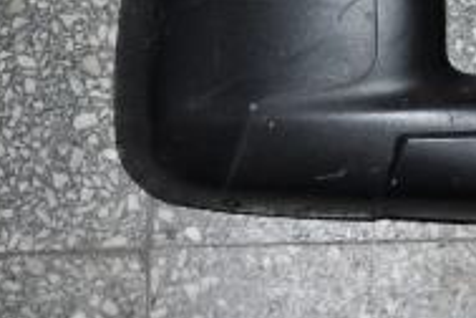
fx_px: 1679
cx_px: 433
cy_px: -30
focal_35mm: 127
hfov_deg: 15.9
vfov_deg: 10.7
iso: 800
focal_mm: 32
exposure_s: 1/60
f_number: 4.2
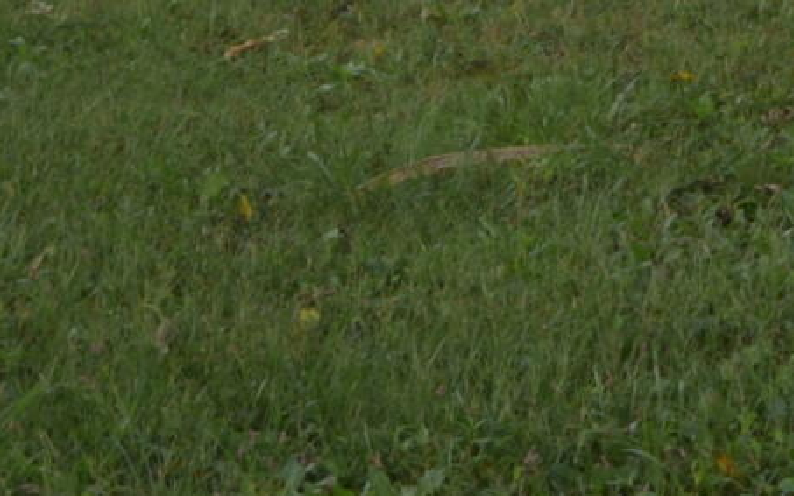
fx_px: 5690
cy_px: -1094
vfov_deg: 4.7
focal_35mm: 263
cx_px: 1532
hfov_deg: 7.7
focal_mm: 26
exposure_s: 1/200
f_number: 7.1
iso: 100
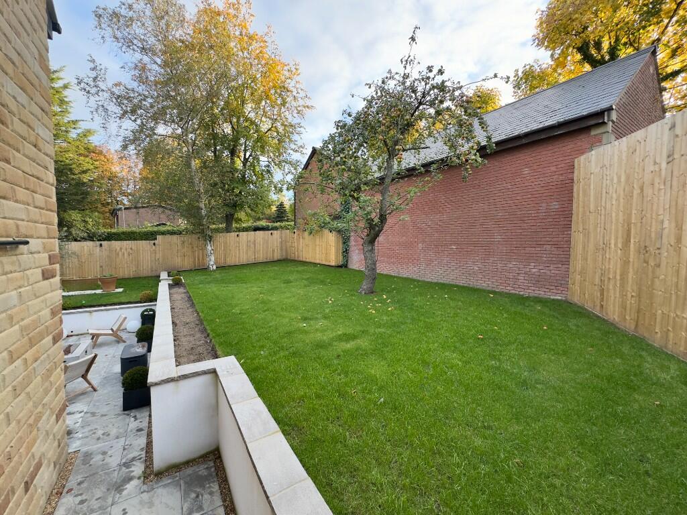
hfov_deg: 102.1
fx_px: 278
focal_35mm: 14
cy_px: 258
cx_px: 344
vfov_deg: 85.7
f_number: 2.2
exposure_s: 1/99
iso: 80
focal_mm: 2.22
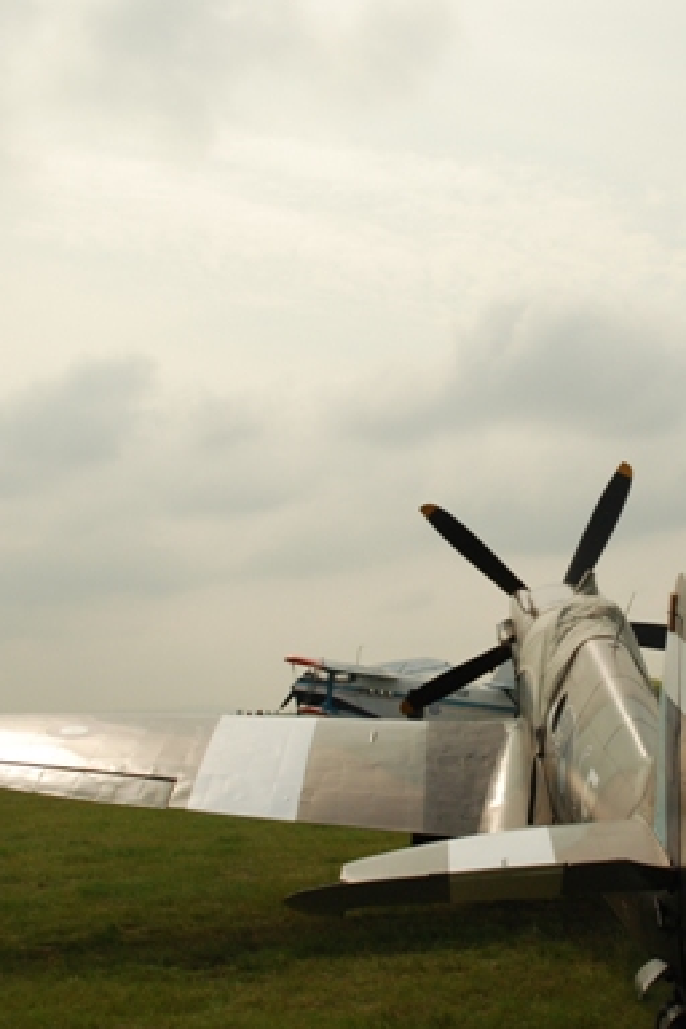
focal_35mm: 55
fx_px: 1572
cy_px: 568
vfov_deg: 36.2
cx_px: 573
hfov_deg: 24.1
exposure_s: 1/500
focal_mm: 22
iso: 320
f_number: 13
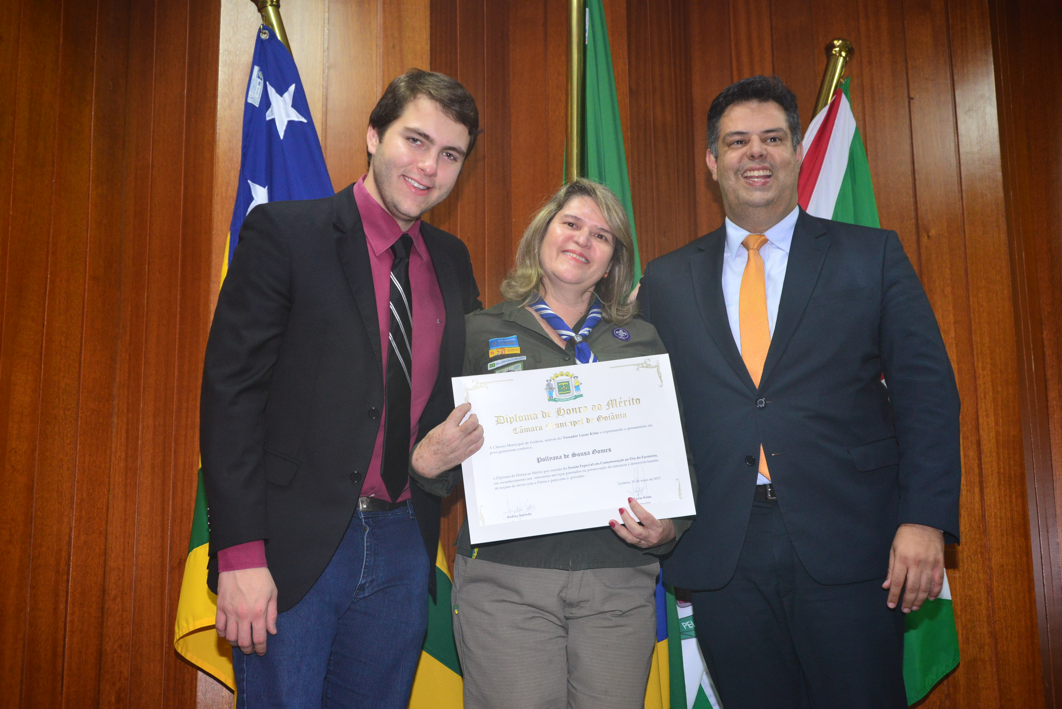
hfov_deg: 41.1
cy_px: 354
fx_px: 1416
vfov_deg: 28.1
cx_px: 531
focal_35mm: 48
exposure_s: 1/60
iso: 2000
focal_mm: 48
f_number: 7.1
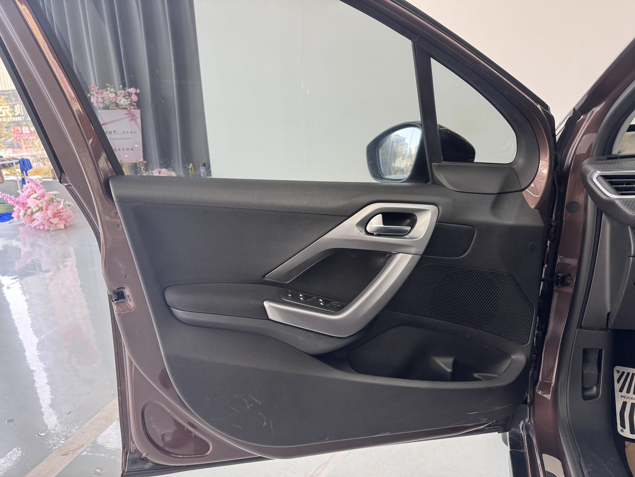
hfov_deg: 71.6
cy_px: 238
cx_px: 318
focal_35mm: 24
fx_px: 440
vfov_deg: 56.8
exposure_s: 1/121
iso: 160
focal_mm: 6.76
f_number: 1.78
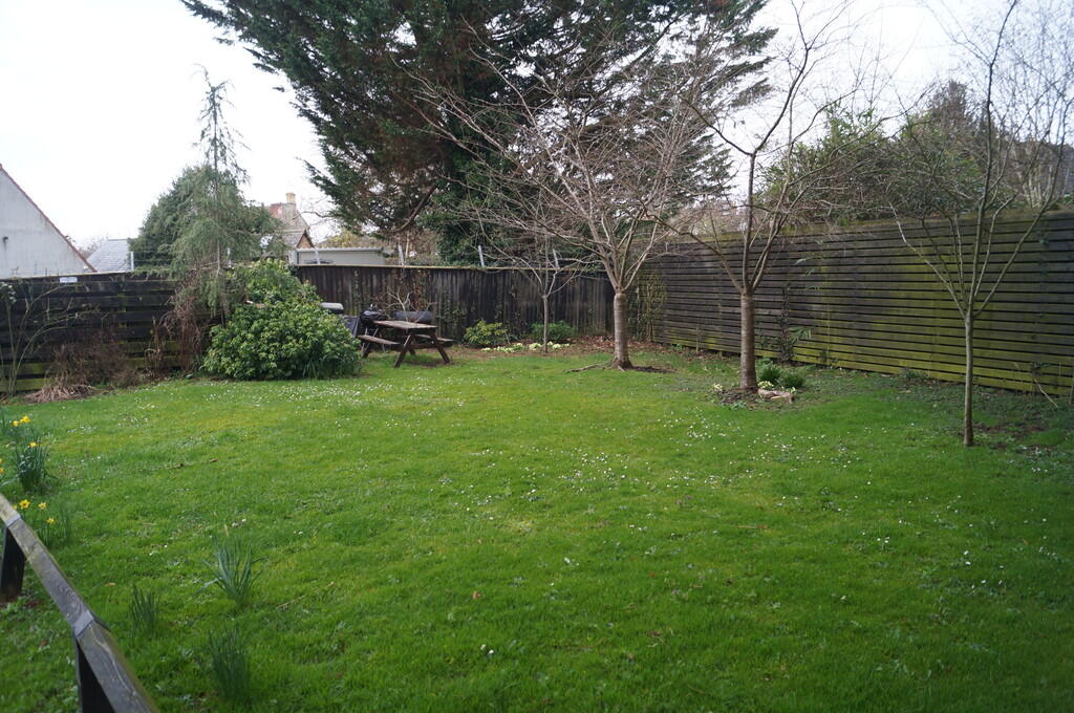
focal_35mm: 27
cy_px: 356
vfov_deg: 47.8
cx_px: 537
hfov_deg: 67.4
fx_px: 804
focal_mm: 18
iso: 160
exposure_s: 1/60
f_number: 4
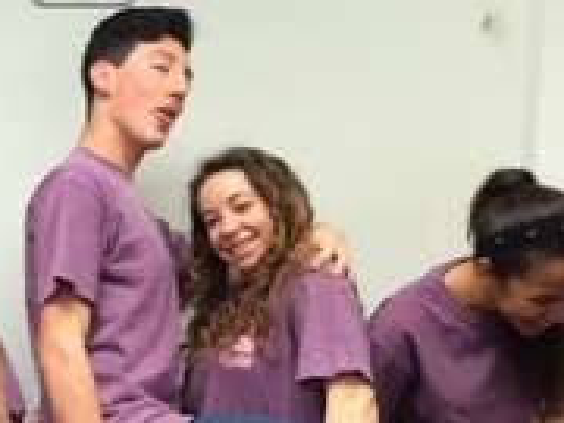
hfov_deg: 16.6
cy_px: 492
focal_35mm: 116
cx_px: -6
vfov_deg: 12.5
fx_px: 1890
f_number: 2.2
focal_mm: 4.15
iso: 160
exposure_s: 1/30
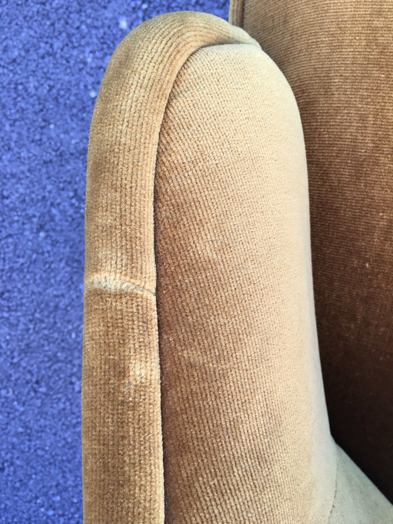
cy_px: 262
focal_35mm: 29
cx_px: 196
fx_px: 439
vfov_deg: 61.7
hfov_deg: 48.2
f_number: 2.2
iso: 32
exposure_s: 1/100
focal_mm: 4.15
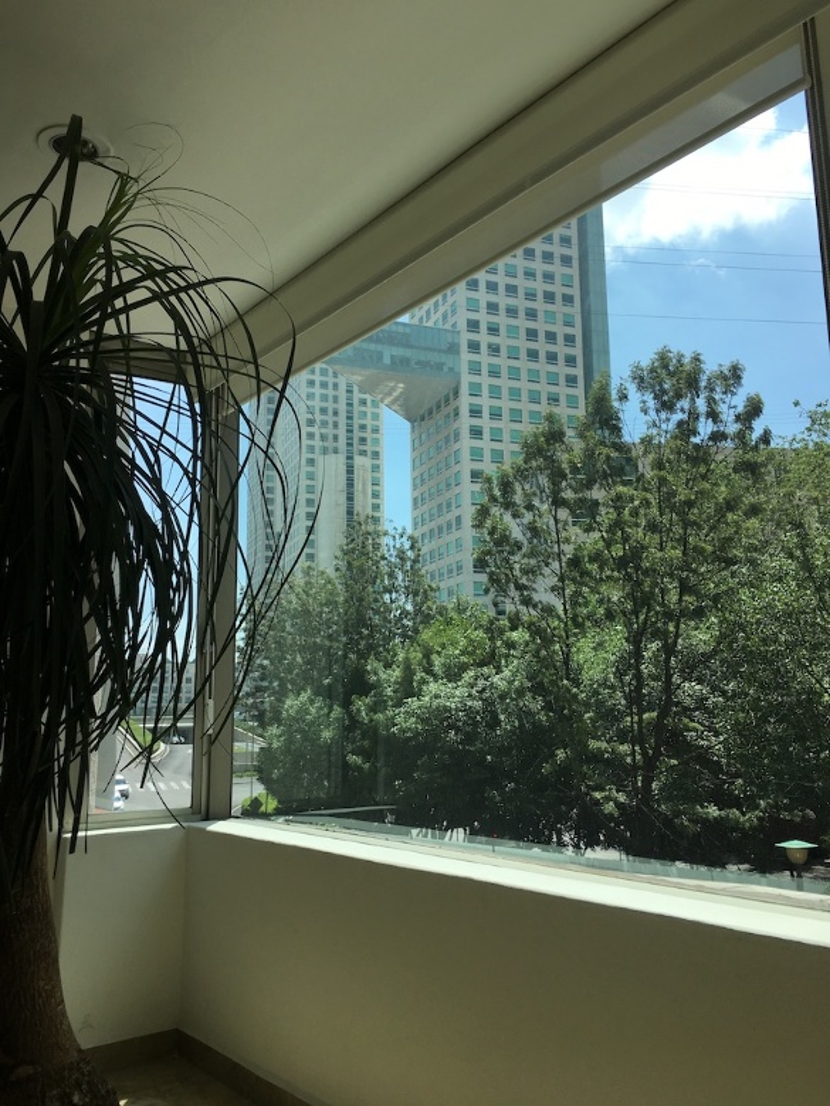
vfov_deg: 61.7
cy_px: 553
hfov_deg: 48.2
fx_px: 927
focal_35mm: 29
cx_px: 415
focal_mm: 4.15
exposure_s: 1/962
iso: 25
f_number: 2.2
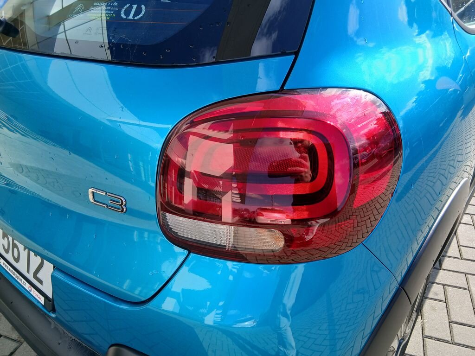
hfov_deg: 67.3
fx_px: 357
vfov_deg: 53.1
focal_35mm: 26
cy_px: 178
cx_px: 238
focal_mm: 3.98
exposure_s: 1/170
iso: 20
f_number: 1.8
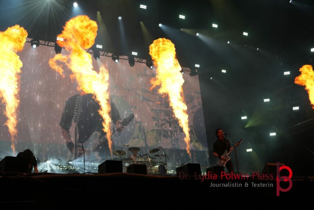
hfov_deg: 51.3
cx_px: 157
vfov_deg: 35.5
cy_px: 105
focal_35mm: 38
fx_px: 327
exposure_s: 1/125
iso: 100
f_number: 6.3
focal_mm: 25
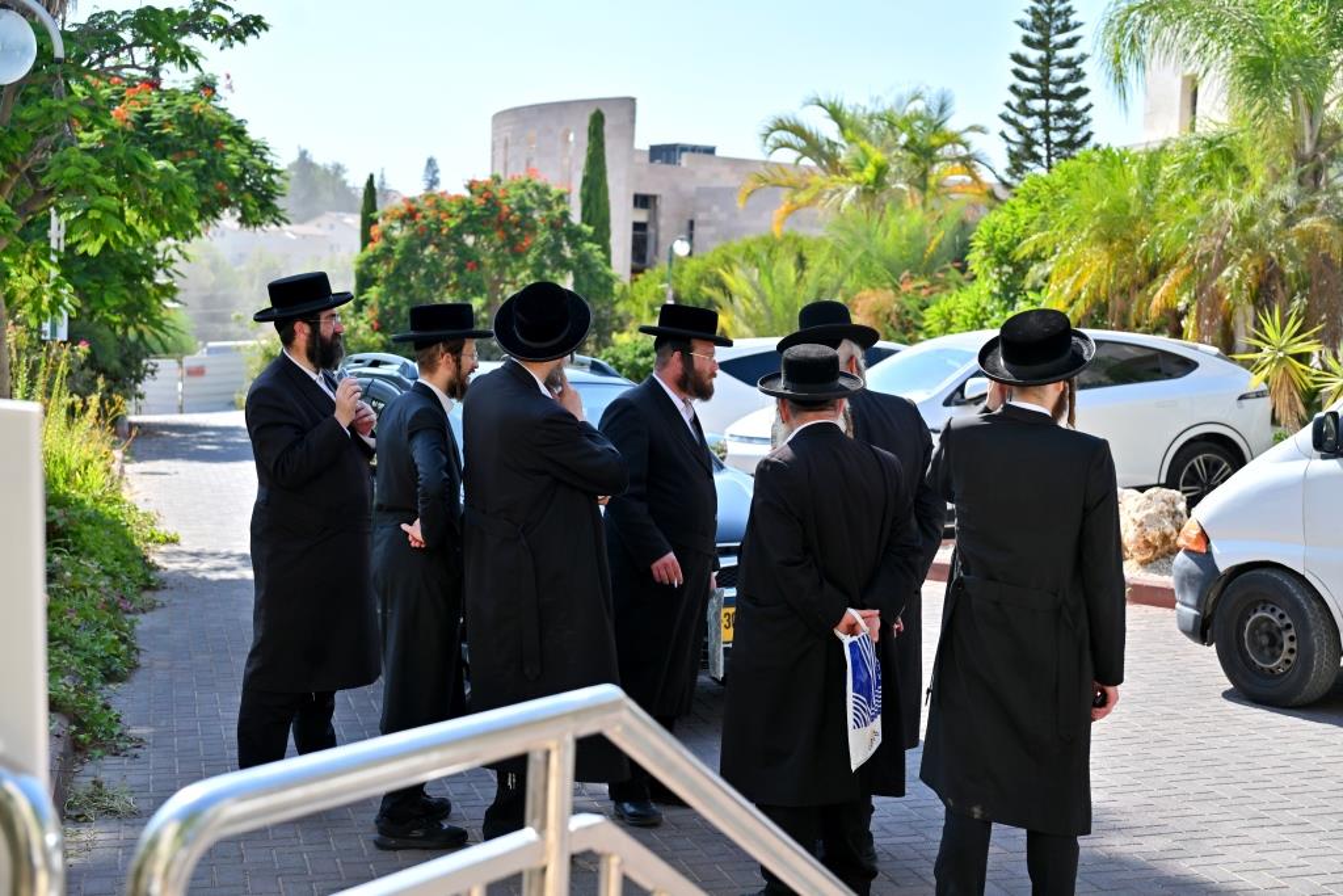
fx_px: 1903
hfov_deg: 38.9
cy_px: 448
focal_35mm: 51
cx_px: 672
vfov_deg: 26.5
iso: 32
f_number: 4
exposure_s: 1/400
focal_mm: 51
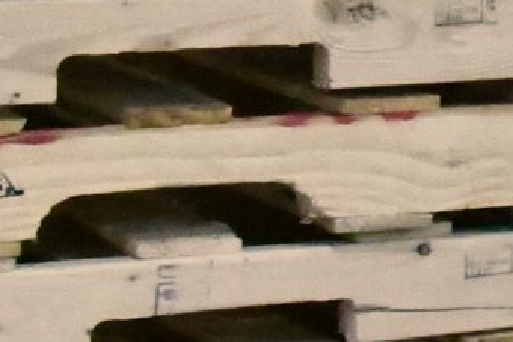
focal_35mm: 271
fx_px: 3863
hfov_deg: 6.8
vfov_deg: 5.0
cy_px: -286
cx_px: 1605
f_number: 10
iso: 25600
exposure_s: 1/400
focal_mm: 24
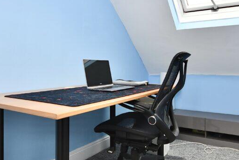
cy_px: 67
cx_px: 136
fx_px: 199
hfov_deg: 61.6
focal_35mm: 30
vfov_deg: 43.5
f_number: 4
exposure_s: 1/60
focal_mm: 10
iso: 280
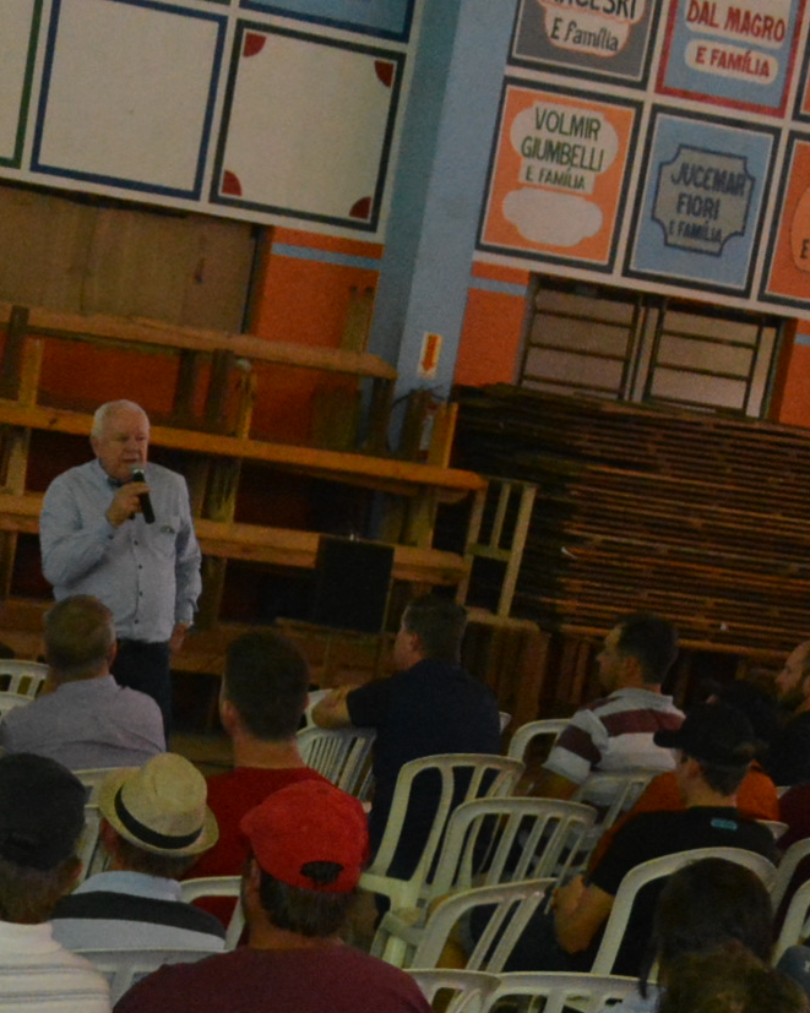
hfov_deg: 14.8
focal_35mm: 102
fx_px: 3058
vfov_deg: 18.0
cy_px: 1182
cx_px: -32
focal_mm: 20
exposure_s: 1/80
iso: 3200
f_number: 3.8
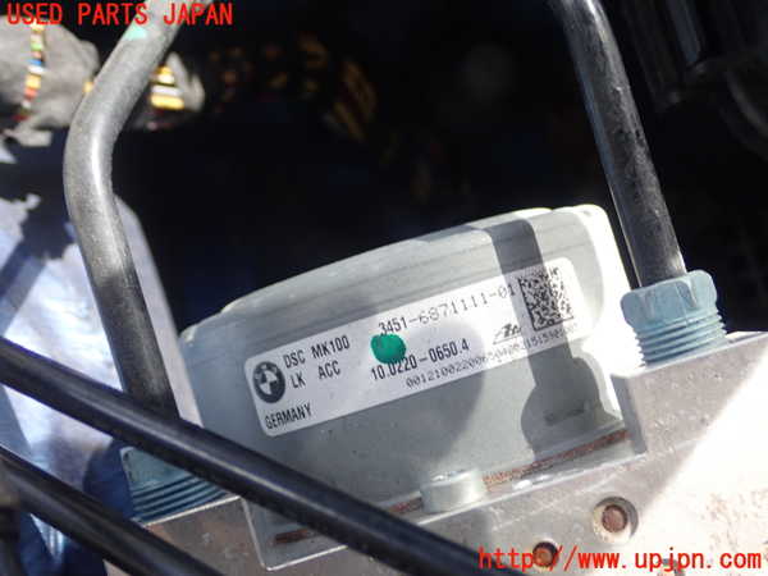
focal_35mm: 49
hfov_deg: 38.9
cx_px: 384
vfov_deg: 29.7
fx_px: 1087
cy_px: 288
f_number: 3.2
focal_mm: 8.99
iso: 200
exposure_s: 1/50
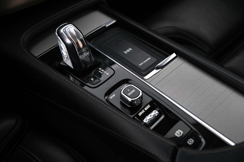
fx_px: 325
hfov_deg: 41.1
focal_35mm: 48
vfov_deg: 28.0
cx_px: 122
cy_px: 81
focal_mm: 48
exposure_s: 1/25
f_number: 4
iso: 2000
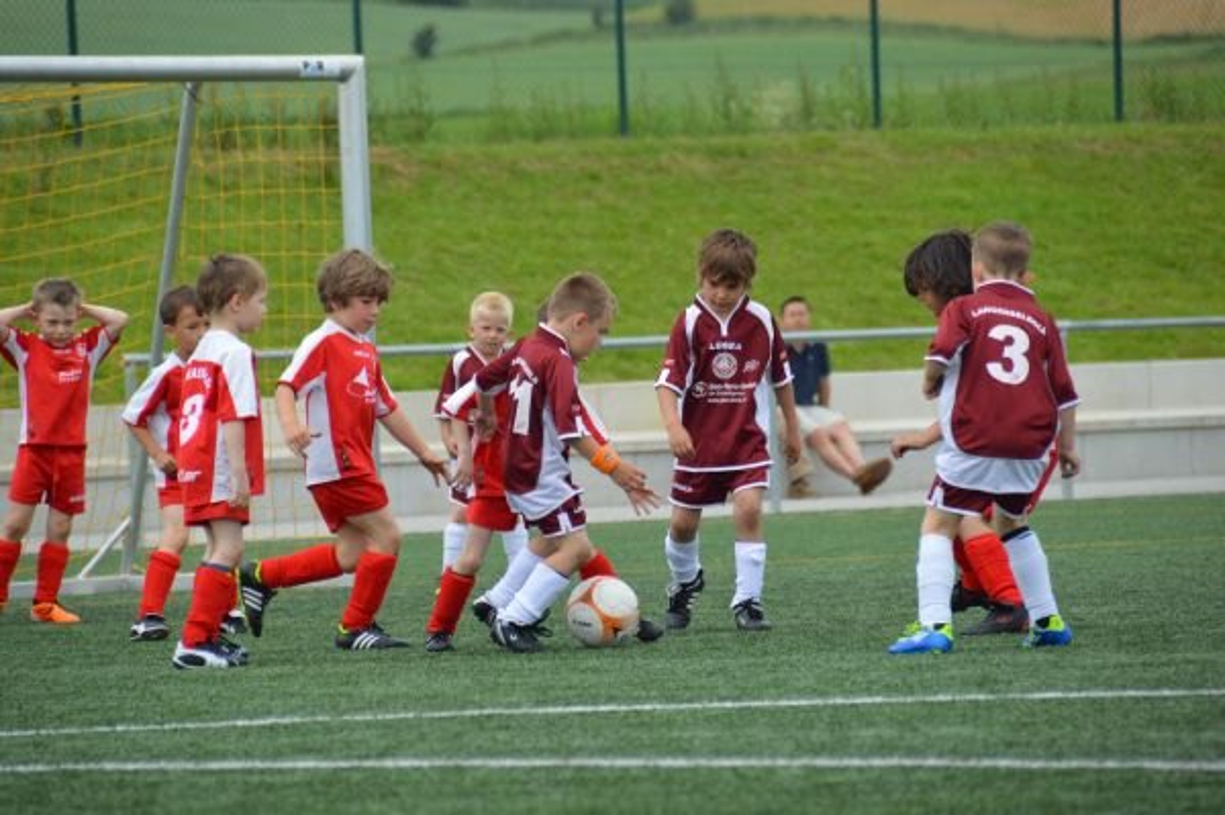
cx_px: 612
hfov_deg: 6.9
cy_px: 408
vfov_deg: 4.6
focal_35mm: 300
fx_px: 10200
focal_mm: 200
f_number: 5.6
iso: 400
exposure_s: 1/1250
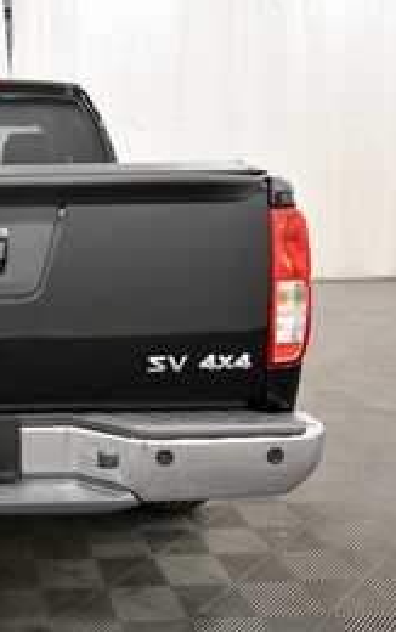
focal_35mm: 47
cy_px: 320
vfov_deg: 42.6
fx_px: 810
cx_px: -44
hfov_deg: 25.4
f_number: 5.6
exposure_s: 1/125
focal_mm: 20
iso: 1600
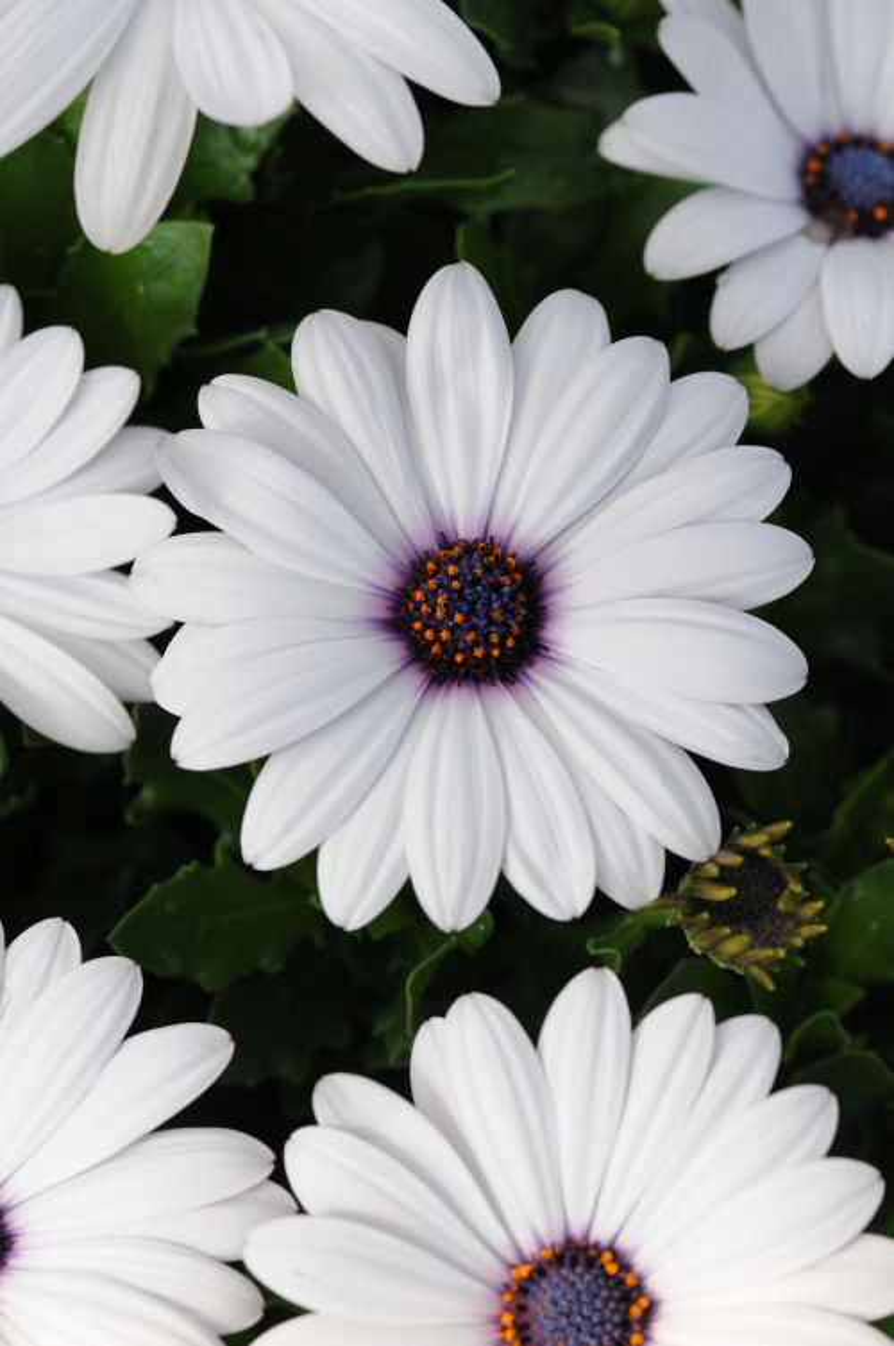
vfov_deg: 13.1
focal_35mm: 158
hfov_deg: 8.7
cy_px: 673
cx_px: 447
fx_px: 5883
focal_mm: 105
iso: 200
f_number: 8
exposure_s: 1/320
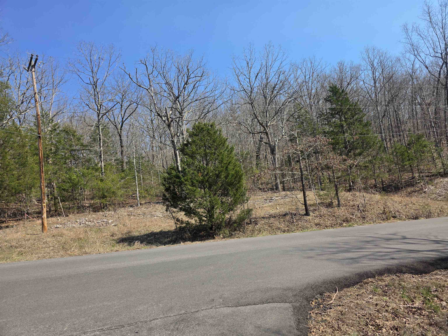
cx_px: 224
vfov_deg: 58.9
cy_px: 168
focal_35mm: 23
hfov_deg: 73.9
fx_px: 298
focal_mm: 6.3
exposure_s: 1/3464
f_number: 1.7
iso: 80
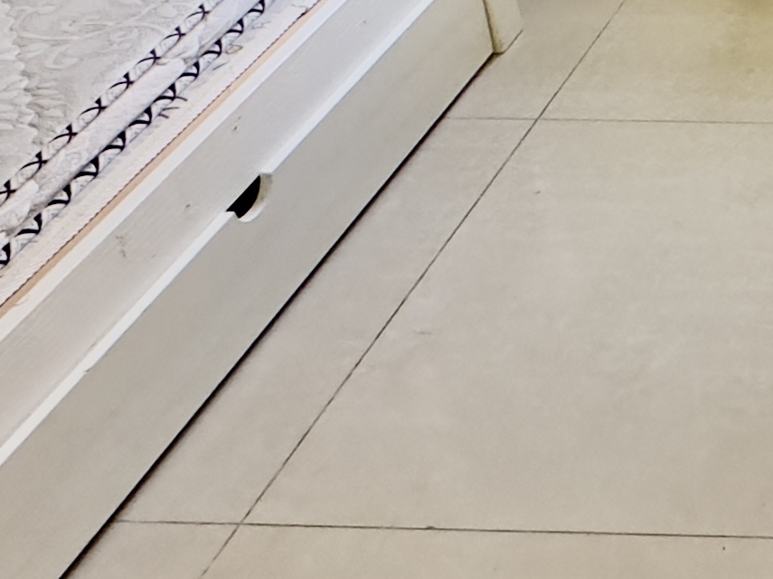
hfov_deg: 21.8
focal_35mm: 66
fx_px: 1474
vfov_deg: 18.5
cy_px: -393
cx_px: 1293
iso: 200
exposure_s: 1/100
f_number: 2.2
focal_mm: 2.22
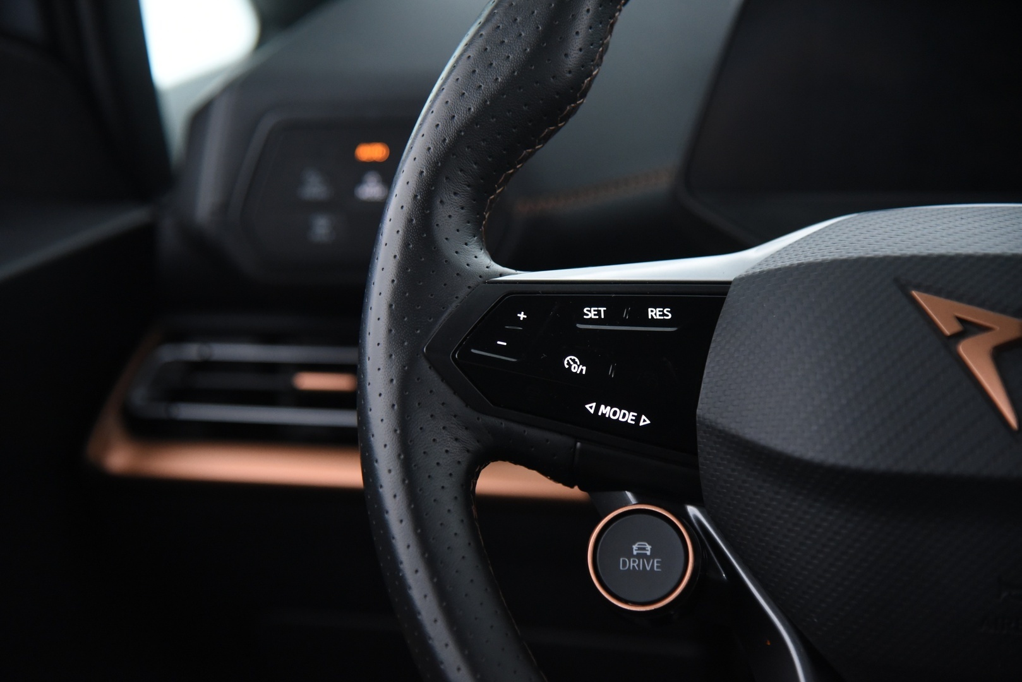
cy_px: 341
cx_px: 511
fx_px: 2329
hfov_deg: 24.8
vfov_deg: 16.7
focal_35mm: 82
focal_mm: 82
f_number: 4
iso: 4000
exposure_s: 1/25
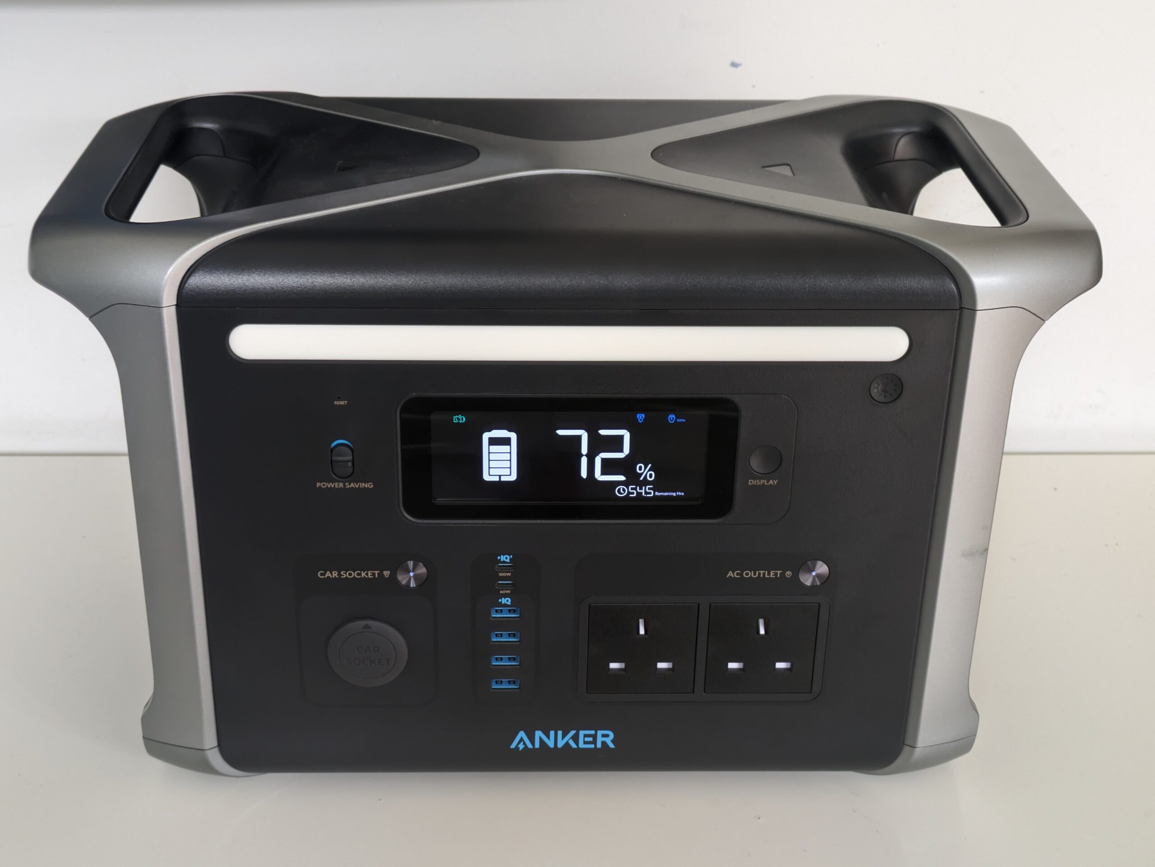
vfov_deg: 28.6
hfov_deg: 37.5
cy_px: 434
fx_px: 1702
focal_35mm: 51
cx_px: 578
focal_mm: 5.43
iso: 68
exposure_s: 1/33.3
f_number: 1.89
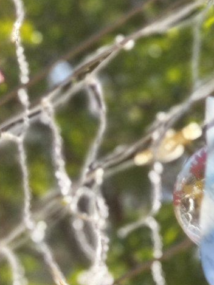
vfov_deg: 5.0
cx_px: -291
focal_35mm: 390
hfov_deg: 3.8
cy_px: 533
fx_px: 3213
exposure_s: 1/435
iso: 50
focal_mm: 10.1
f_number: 2
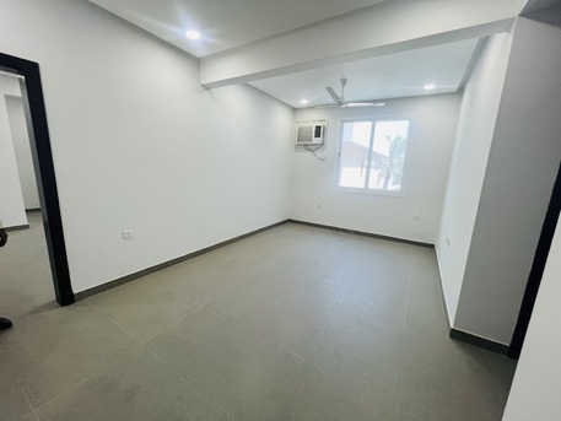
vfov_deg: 89.9
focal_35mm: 13
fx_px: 211
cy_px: 210
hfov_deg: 106.2
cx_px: 280
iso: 125
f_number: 1.8
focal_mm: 1.57
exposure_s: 1/99
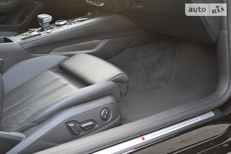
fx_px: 337
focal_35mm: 52
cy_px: 77
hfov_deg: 37.9
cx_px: 116
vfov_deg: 25.7
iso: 1250
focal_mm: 35
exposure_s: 1/15
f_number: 5
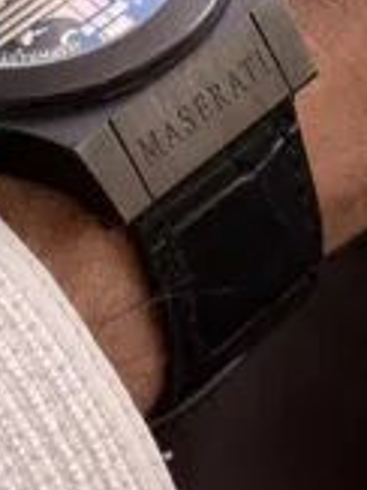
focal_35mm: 128
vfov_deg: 15.3
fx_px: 1812
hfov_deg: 11.4
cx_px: -24
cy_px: 57
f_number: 1.6
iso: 32
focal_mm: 5.96
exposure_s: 1/192
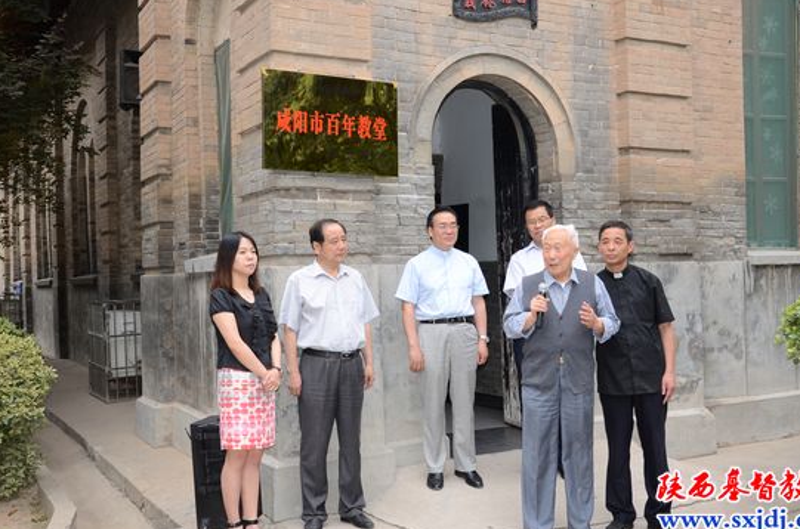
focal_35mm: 42
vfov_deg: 32.1
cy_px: 262
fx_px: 921
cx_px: 414
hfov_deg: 46.9
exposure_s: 1/250
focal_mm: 25
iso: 400
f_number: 6.3
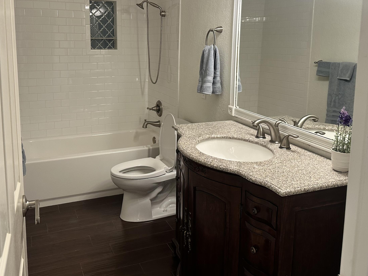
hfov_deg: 55.3
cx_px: 166
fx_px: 351
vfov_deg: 42.4
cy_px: 92
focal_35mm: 33
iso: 200
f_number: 1.78
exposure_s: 1/60
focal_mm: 6.86
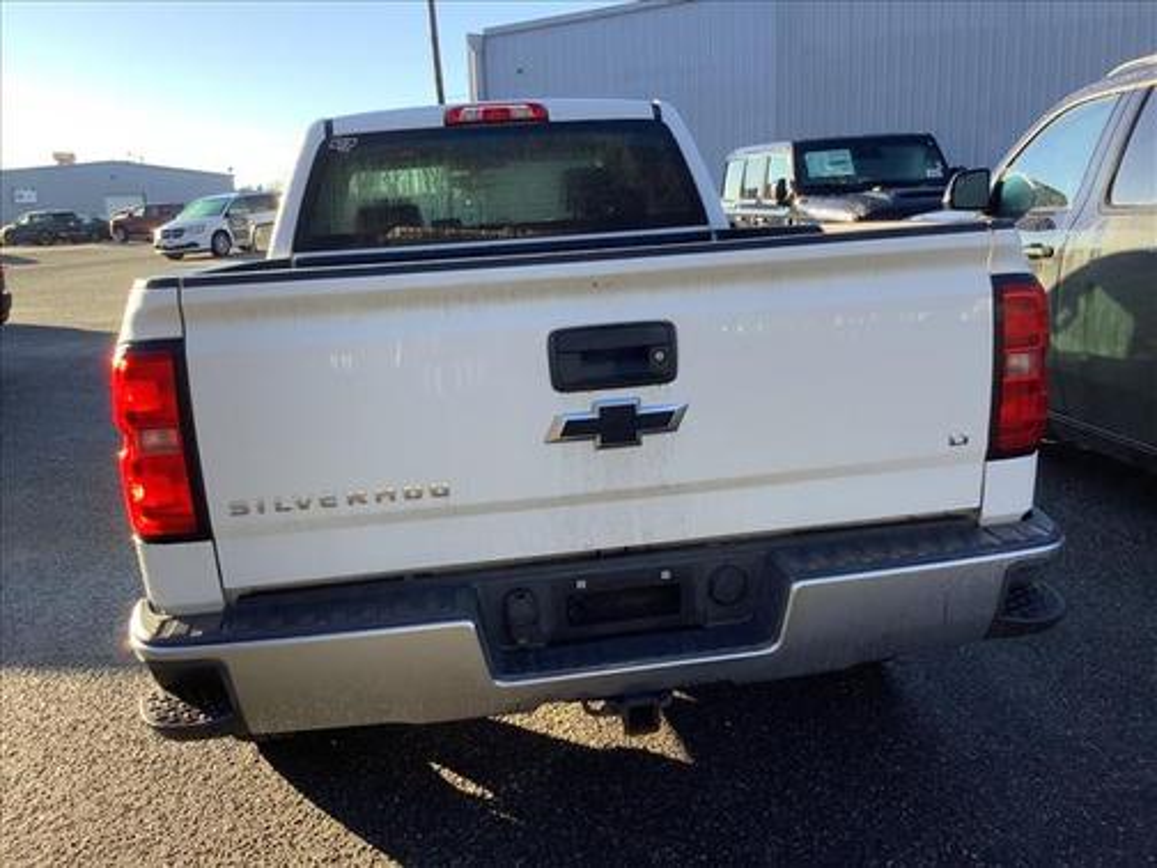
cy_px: 434
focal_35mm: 31
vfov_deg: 45.4
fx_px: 1036
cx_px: 578
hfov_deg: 58.4
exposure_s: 1/168
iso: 25
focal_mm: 3.3
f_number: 2.4
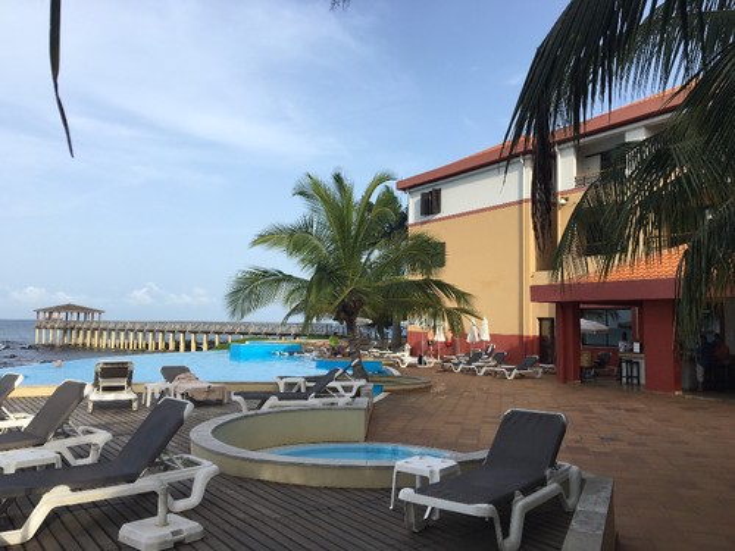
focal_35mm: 29
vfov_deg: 48.2
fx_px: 616
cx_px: 368
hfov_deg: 61.7
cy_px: 276
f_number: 2.2
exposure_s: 1/1068
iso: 25
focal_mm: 4.15
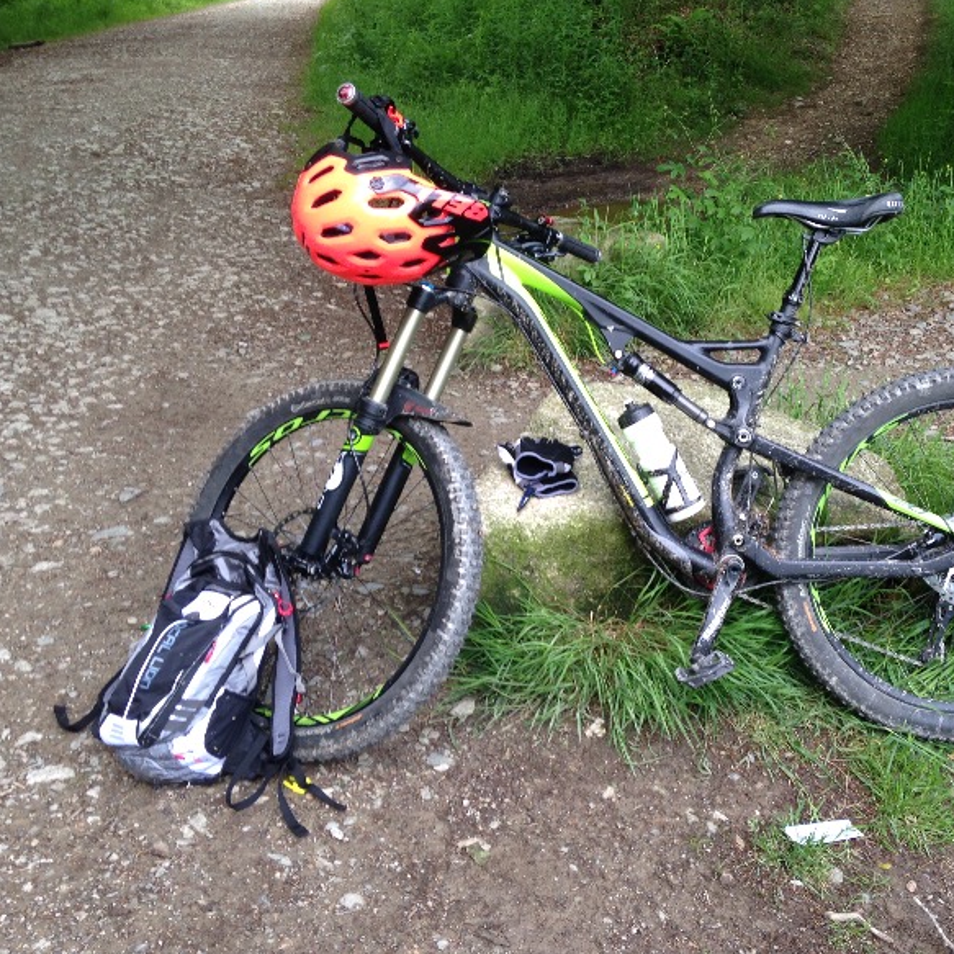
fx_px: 1247
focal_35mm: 40
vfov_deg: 41.9
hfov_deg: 41.7
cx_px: 573
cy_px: 478
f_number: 2.4
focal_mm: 4.12
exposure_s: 1/140
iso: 50
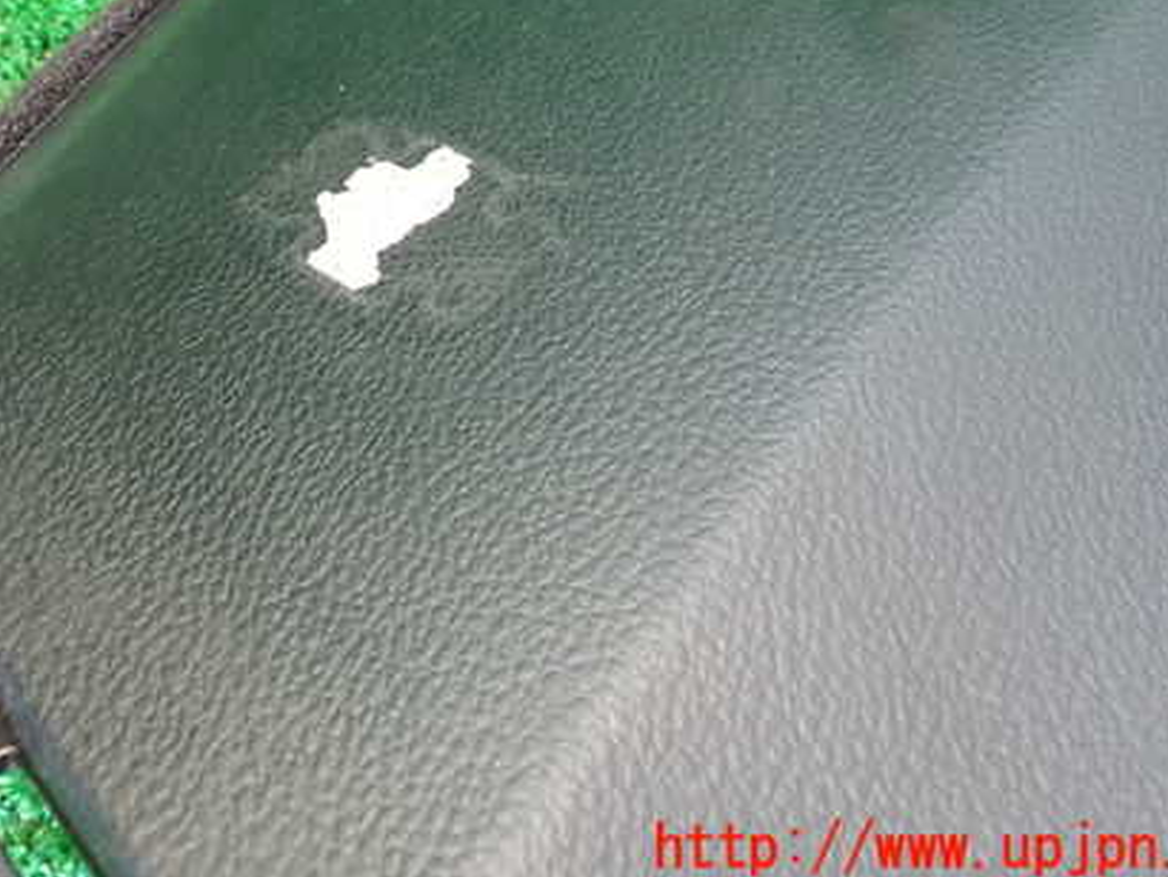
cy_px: 243
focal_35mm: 44
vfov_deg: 32.4
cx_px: 443
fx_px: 1485
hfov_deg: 42.6
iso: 1250
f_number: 2.3
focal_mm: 5.4
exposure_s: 1/60
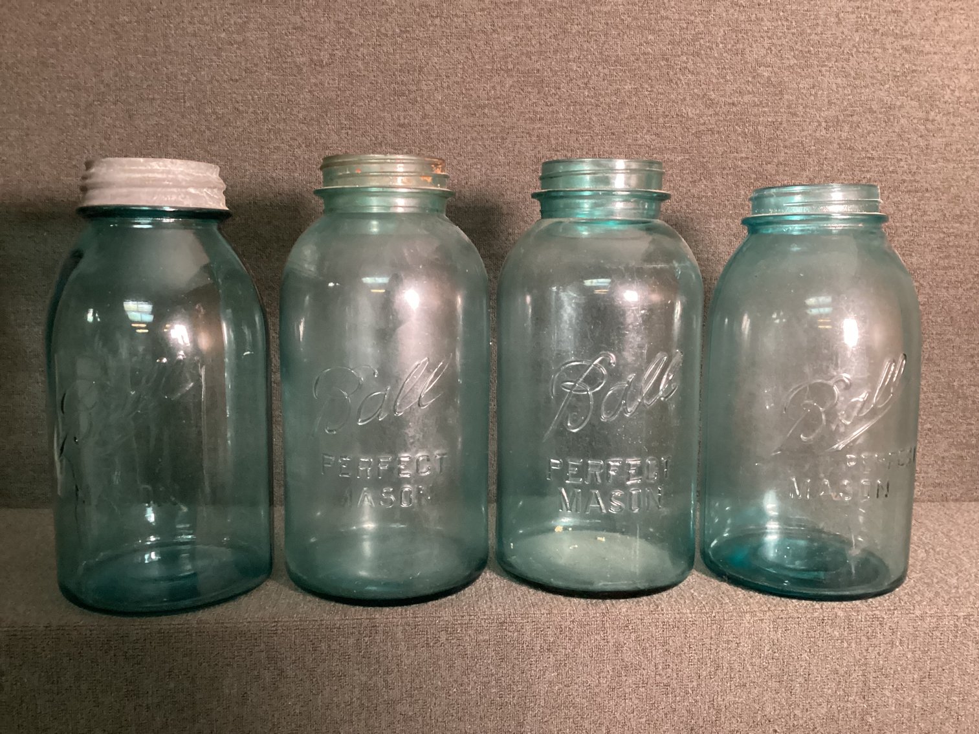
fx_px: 877
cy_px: 367
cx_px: 490
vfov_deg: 45.4
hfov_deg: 58.3
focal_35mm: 31
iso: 640
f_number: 2.4
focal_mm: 3.3
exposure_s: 1/30
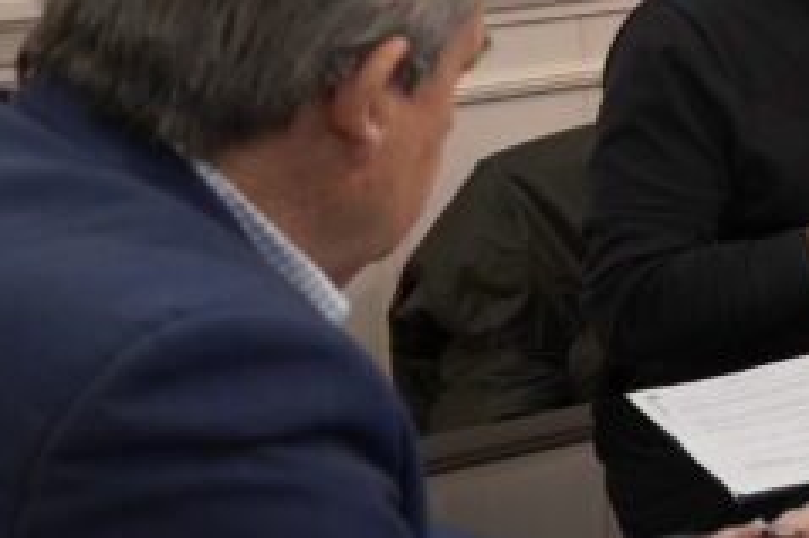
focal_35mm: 94
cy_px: -80
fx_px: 2111
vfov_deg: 14.2
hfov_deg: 19.4
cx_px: 1147
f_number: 4
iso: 3200
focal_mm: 30
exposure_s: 1/200
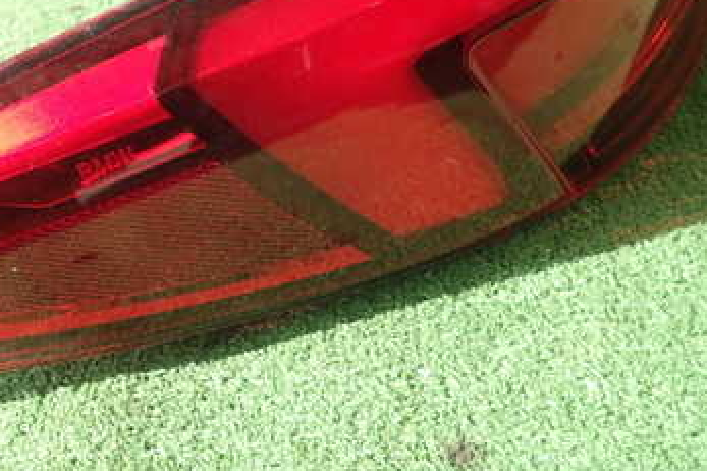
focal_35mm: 45
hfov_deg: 42.9
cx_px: 220
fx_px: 883
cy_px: 135
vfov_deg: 29.5
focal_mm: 4.5
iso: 100
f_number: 2
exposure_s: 1/100
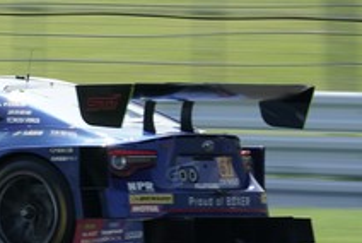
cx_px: -239
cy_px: -99
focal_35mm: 678
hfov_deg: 3.0
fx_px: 6827
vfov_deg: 2.0
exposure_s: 1/160
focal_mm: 200
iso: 200
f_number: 13
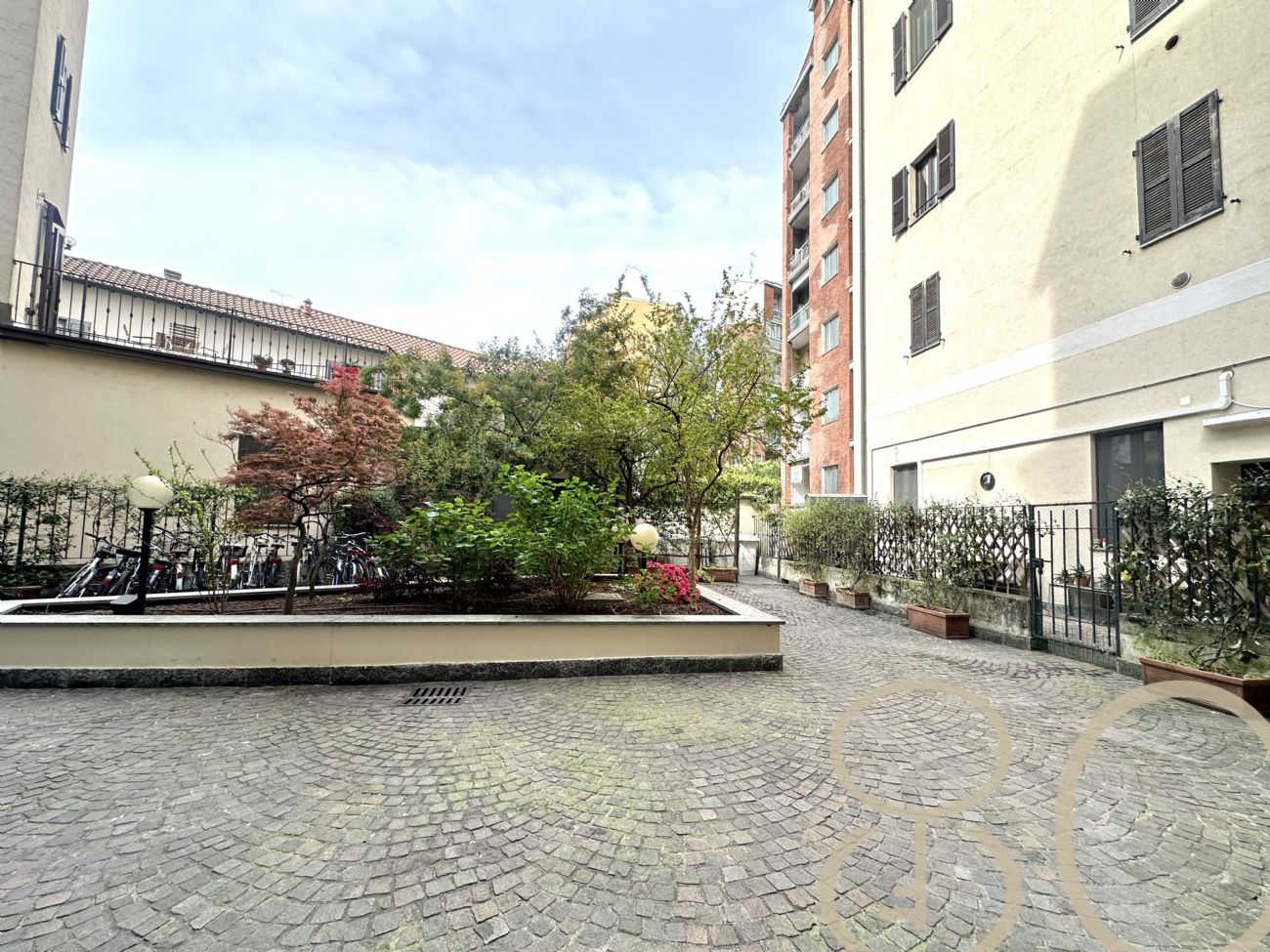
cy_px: 476
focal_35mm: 14
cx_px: 635
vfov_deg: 85.7
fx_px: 514
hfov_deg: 102.1
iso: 40
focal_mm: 2.22
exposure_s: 1/596
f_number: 2.2
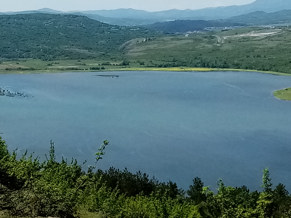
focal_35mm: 26
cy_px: 109
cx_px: 146
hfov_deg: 67.3
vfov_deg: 53.1
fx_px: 219
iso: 104
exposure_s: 1/1727
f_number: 1.8
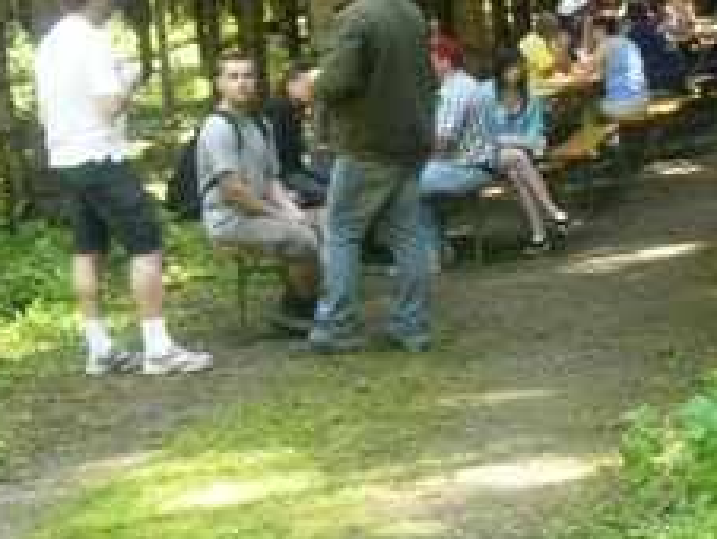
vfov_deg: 14.0
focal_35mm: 105
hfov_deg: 18.4
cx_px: 619
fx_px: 2177
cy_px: 73
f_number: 3.7
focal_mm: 8.82
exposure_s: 1/60
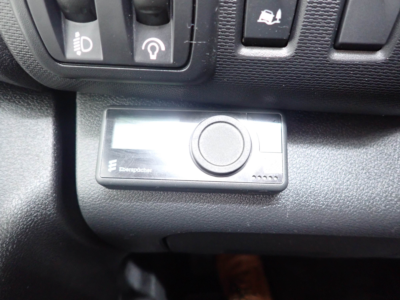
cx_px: 200
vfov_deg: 54.9
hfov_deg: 69.4
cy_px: 150
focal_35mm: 25
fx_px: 289
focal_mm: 4.5
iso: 800
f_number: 2
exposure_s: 1/8
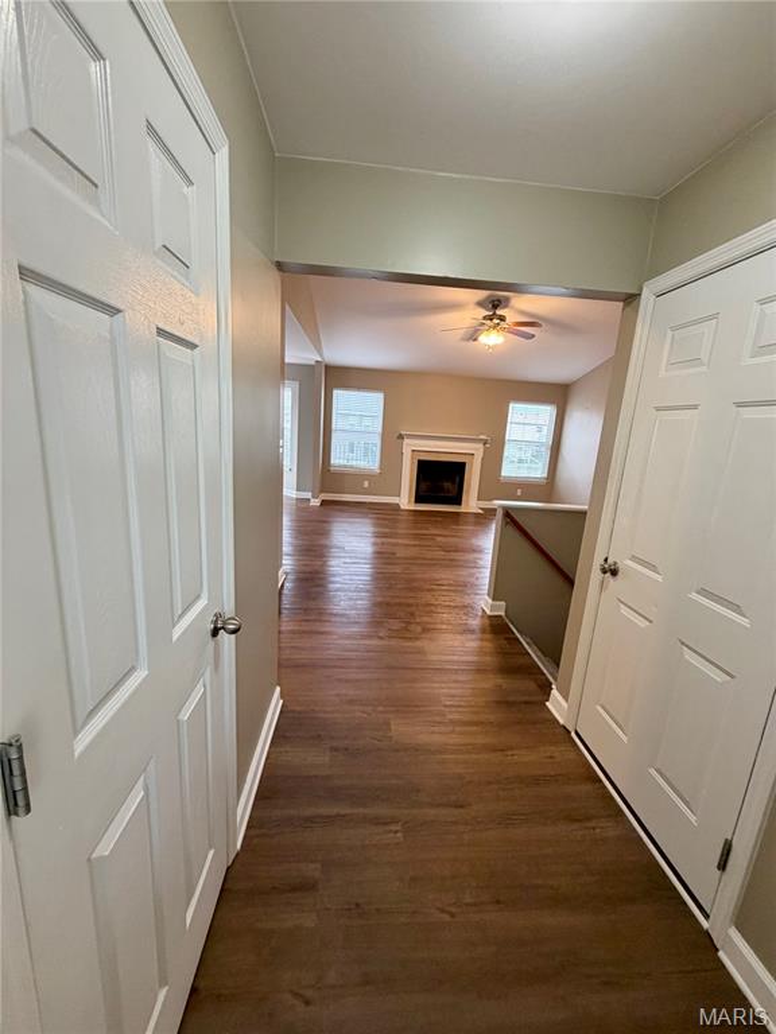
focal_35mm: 14
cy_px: 517
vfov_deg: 102.1
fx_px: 418
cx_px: 388
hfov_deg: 85.7
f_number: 2.2
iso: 200
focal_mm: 2.22
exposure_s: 1/60
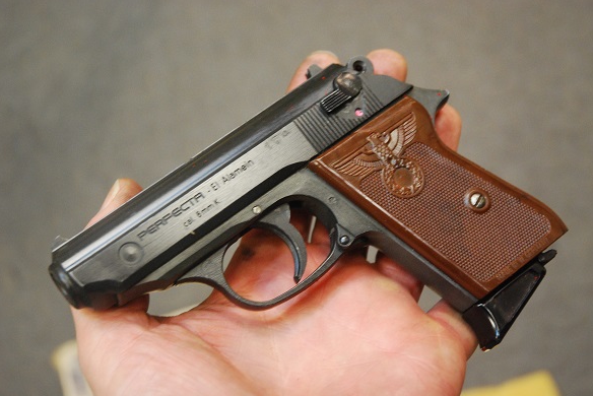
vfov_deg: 18.4
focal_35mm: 74
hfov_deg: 27.3
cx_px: 303
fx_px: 1219
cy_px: 202
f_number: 4.5
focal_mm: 48
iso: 1250
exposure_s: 1/30
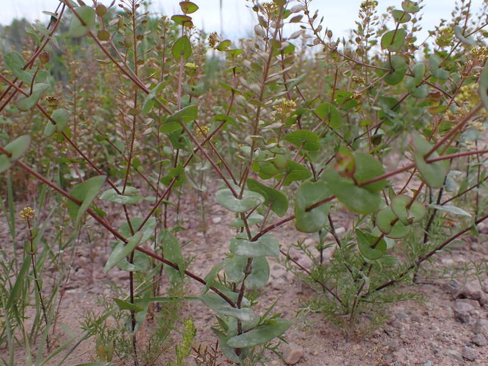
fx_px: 423
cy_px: 183
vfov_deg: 46.8
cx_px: 244
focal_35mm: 30
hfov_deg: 60.0
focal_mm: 5.4
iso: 100
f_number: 3.2
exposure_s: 1/640
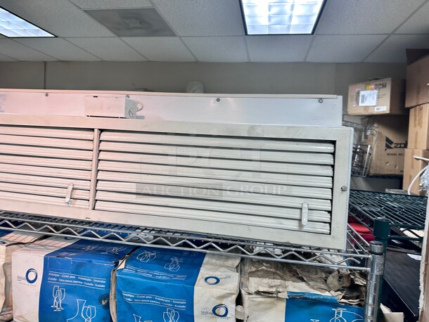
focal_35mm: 24
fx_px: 298
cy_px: 161
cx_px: 214
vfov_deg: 56.8
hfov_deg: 71.6
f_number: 1.78
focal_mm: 6.86
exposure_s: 1/120
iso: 200
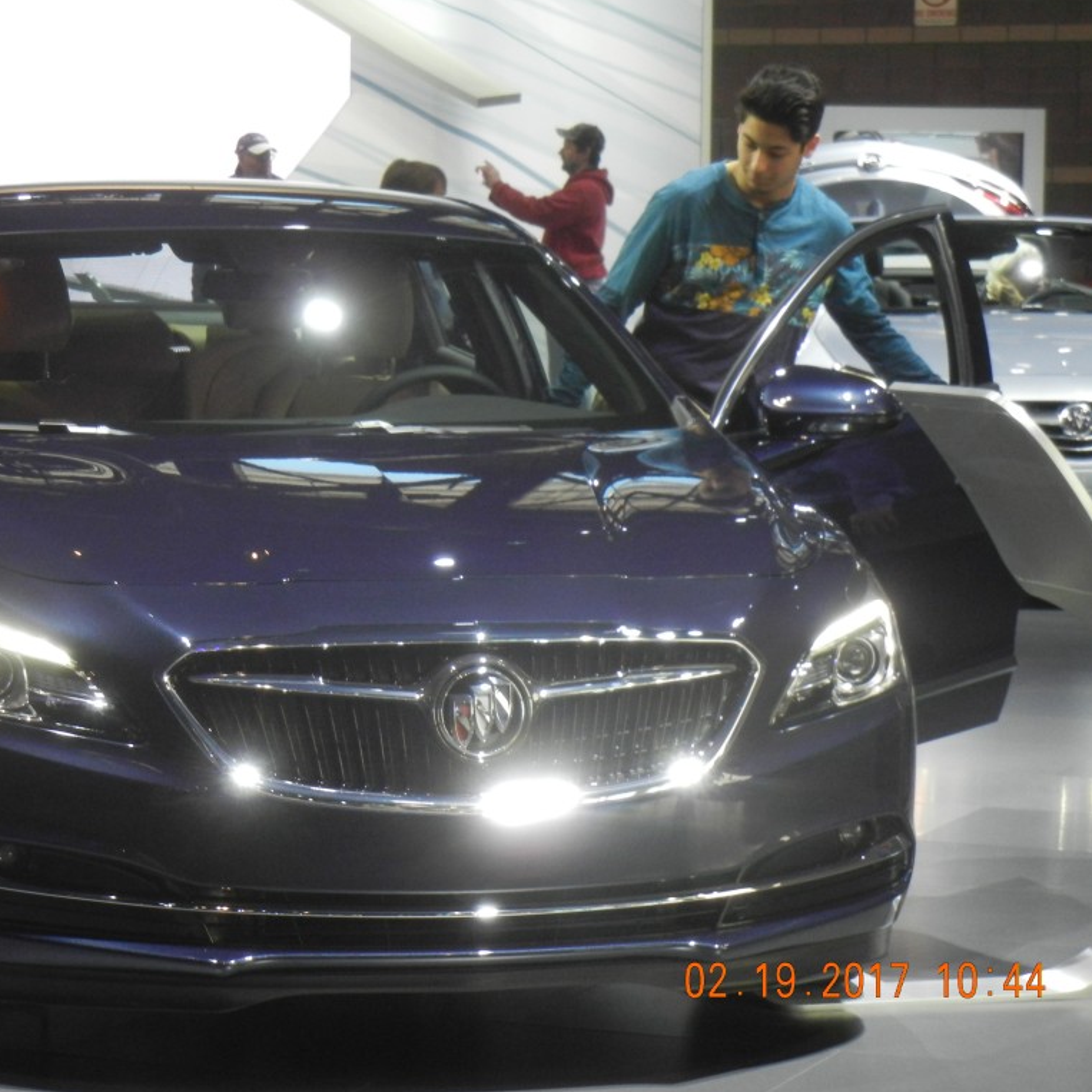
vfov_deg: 14.4
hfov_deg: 14.4
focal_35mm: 121
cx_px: 402
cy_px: 545
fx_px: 4319
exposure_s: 1/72.6
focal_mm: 18.3
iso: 640
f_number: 4.5
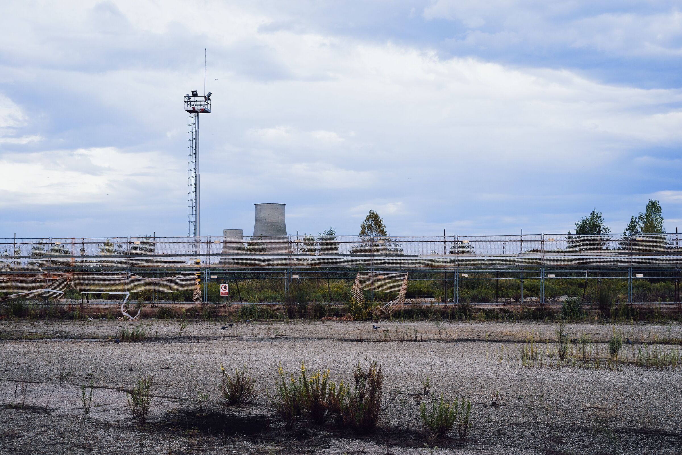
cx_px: 341
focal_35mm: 50
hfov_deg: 39.6
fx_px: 948
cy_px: 228
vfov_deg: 27.0
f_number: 9
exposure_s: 1/500
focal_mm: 50
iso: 250
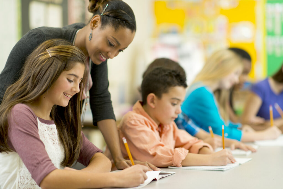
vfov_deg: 16.1
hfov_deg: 23.9
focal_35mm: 85
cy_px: 94
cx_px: 142
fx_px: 668
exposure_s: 1/200
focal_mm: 85
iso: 100
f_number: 2
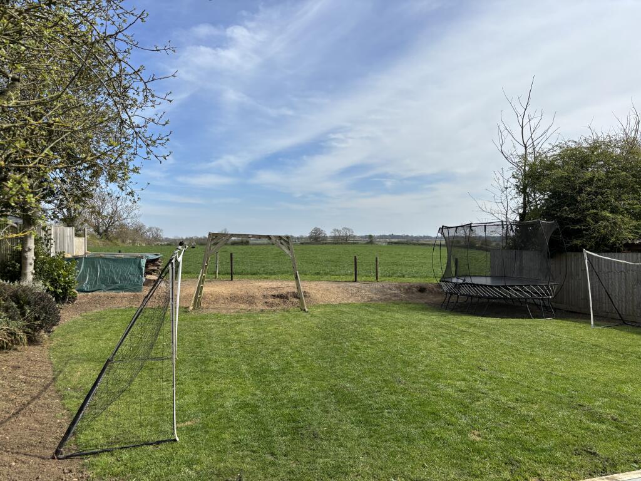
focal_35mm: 26
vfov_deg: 53.1
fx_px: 481
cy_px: 240
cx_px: 320
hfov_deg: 67.3
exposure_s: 1/4082
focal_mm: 5.96
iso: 50
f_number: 1.6
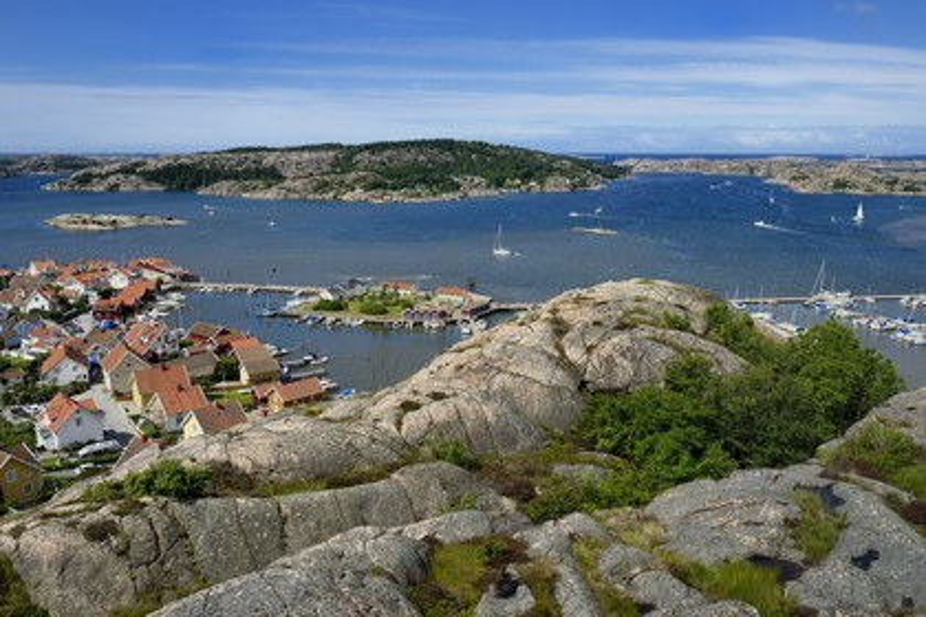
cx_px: 463
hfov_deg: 60.3
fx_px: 797
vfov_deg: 42.3
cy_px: 308
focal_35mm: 31
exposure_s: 1/400
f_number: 11
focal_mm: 31
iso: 200
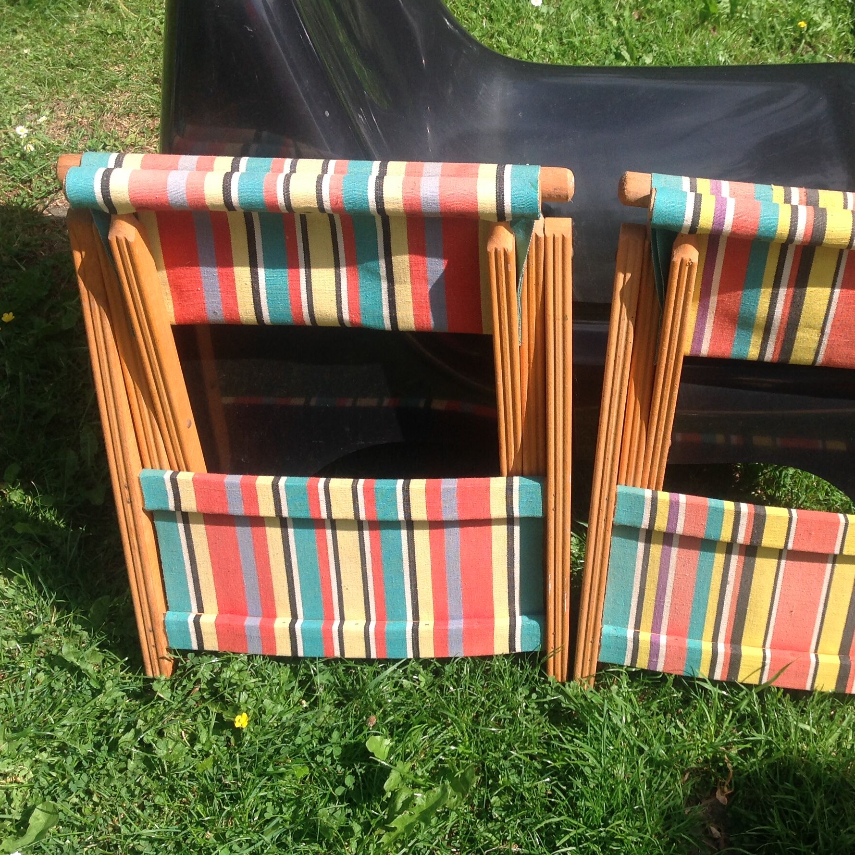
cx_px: 580
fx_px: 1257
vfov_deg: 37.5
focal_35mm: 45
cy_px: 392
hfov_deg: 37.1
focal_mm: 4.28
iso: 50
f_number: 2.4
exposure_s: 1/1120
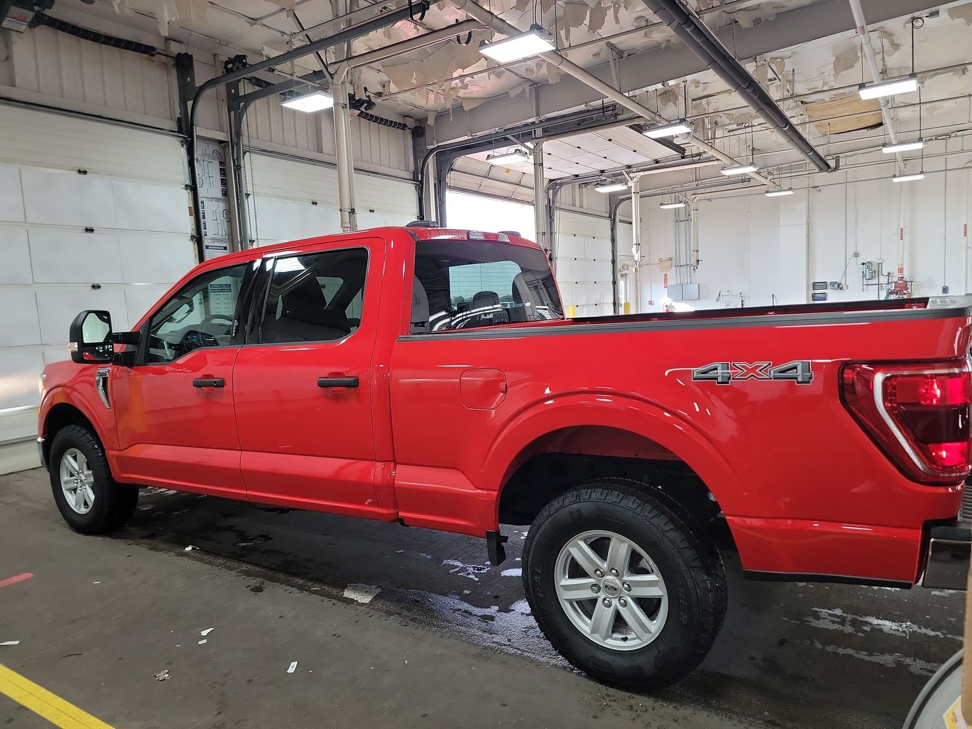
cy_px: 364
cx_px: 486
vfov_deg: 56.8
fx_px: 674
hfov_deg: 71.6
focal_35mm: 24
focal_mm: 6.7
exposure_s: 1/59
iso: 148
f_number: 1.8
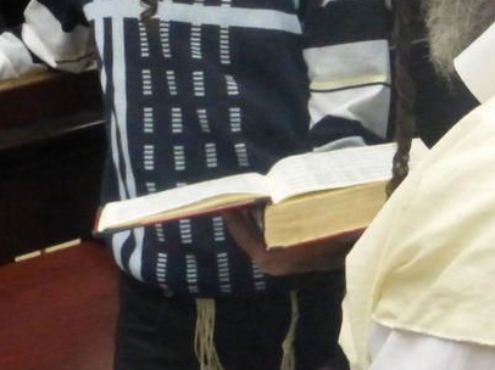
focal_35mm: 154
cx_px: 266
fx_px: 2201
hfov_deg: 12.8
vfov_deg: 9.6
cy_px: 112
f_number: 4.7
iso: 1600
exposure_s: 1/80
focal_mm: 10.3
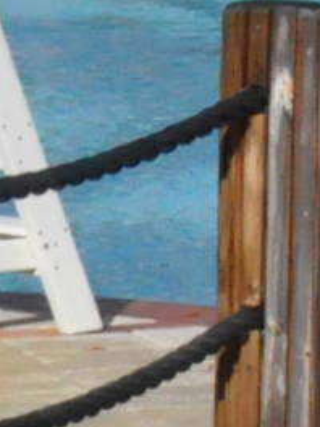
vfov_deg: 4.1
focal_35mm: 458
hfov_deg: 3.1
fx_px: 5645
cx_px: 1518
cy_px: -1119
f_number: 18
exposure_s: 1/1250
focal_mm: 28
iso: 2000
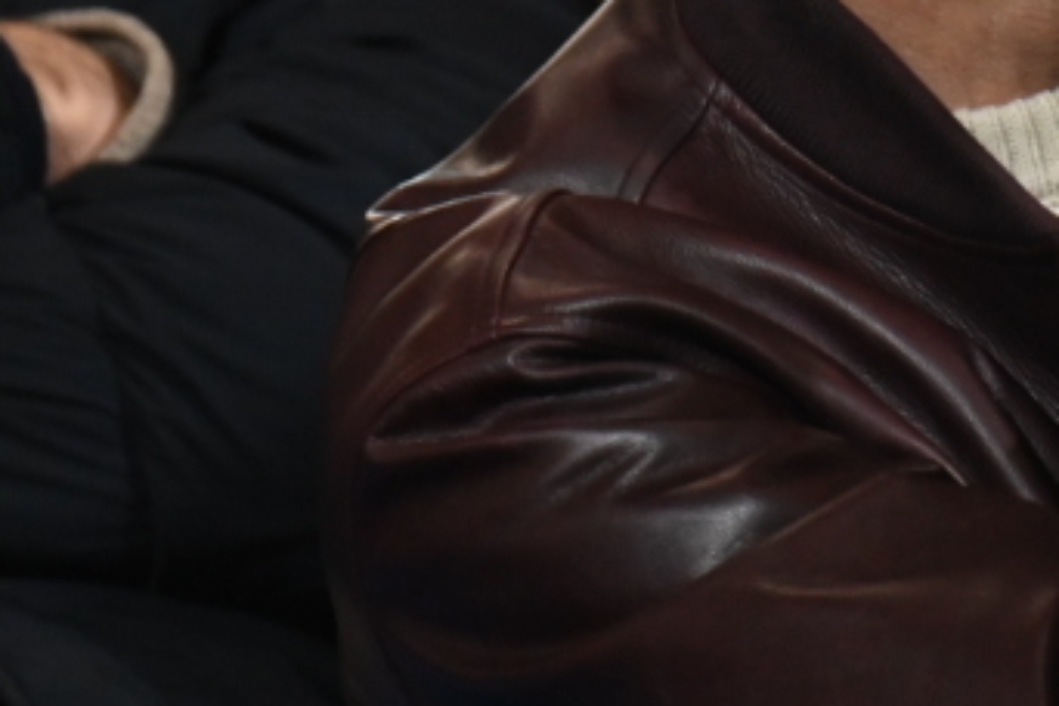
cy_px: -9
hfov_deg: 0.7
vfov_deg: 0.5
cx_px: 1276
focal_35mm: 2843
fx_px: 83625
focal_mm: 600
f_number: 6.3
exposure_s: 1/160
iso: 3200
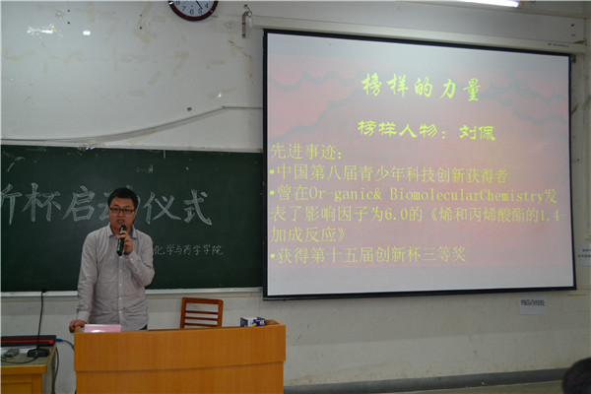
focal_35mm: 39
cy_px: 197
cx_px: 296
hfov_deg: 49.6
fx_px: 640
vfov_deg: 34.2
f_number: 4.2
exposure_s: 1/60
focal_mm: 26
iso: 1400
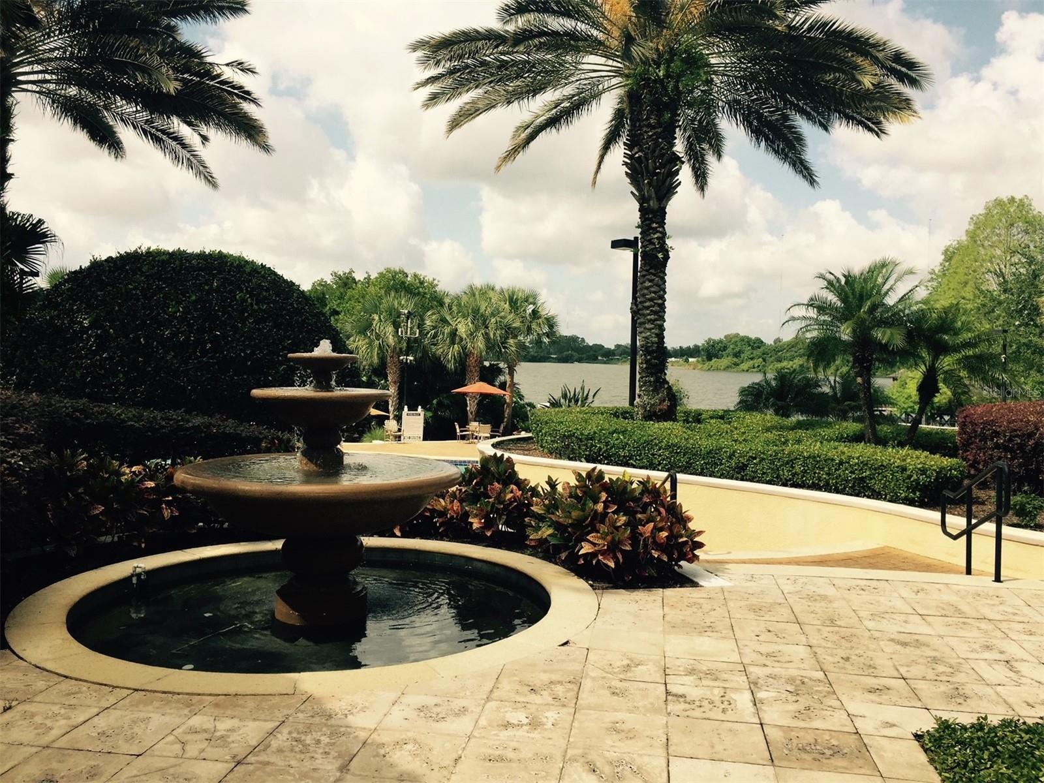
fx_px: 875
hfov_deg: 61.7
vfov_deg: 48.2
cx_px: 522
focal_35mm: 29
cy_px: 392
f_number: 2.2
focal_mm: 4.15
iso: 32
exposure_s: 1/1883
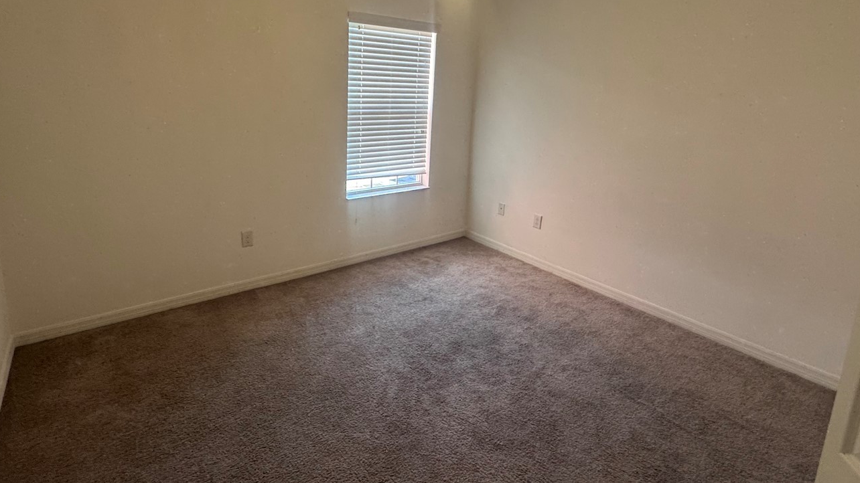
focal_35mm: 19
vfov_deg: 57.3
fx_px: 433
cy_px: 169
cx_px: 399
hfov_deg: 89.4
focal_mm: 2.22
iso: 250
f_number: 2.2
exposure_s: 1/60
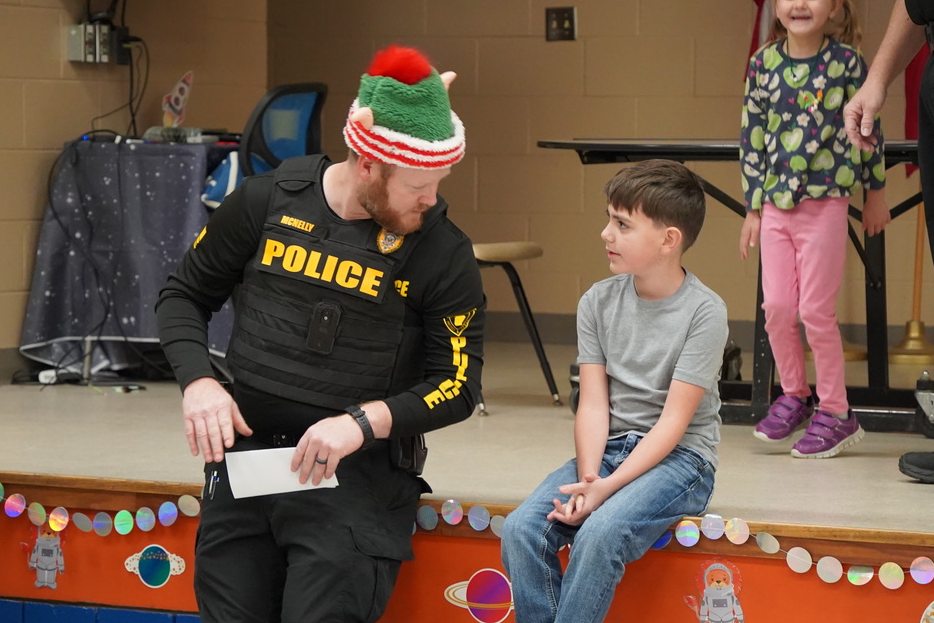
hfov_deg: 13.9
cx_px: 468
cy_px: 304
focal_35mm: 148
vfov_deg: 9.3
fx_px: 3840
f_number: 5.6
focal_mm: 90
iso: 5000
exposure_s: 1/160
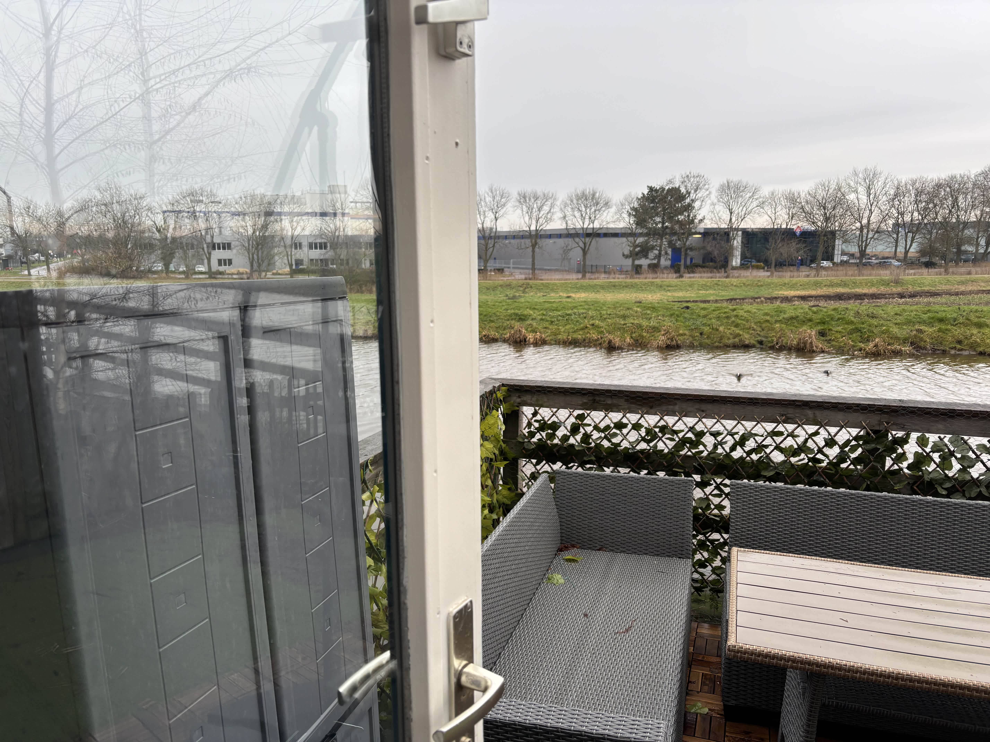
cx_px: 495
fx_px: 744
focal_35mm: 26
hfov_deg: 67.3
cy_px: 371
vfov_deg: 53.1
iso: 50
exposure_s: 1/121
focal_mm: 6
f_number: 1.6
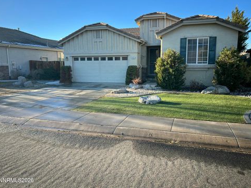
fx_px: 196
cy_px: 91
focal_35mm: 27
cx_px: 128
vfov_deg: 51.4
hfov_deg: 65.3
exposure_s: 1/866
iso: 50
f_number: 1.5
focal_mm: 5.7
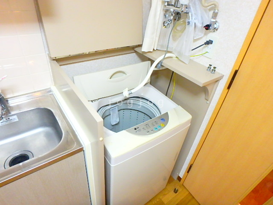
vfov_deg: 63.4
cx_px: 136
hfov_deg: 79.0
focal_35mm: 21
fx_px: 166
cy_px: 102
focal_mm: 3.7
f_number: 3.5
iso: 800
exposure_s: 1/30
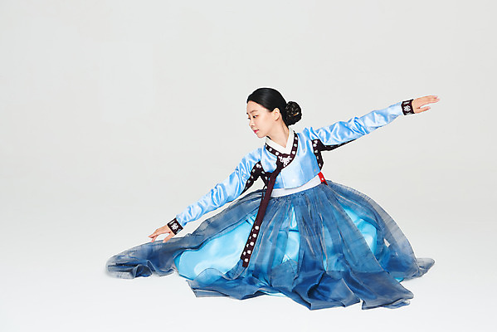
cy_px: 166
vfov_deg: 19.5
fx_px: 967
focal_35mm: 70
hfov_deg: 28.8
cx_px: 248
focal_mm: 70
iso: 100
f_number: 11
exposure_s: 1/125
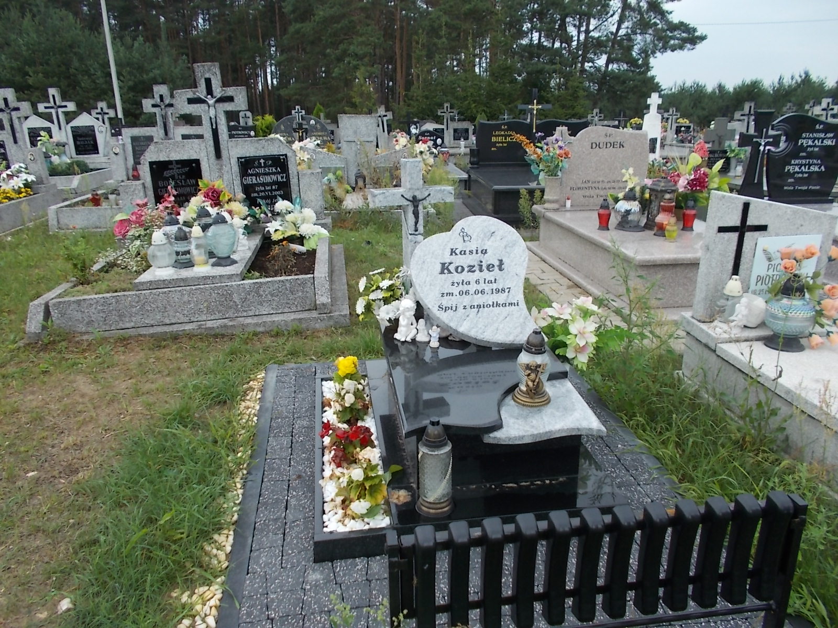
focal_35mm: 26
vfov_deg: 53.1
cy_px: 314
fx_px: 629
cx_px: 419
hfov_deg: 67.3
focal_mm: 4.6
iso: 80
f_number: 3.2
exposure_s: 1/400
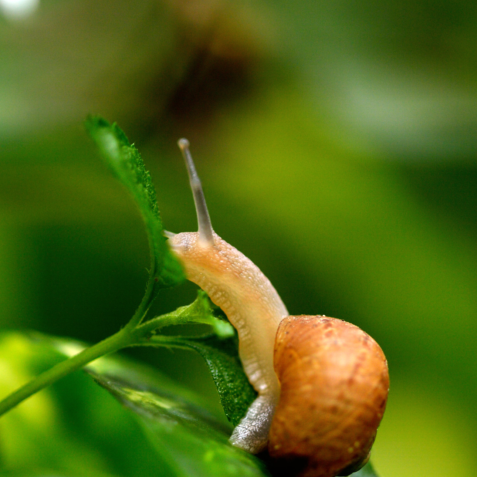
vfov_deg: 7.0
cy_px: 265
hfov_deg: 7.0
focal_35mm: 249
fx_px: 3879
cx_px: 205
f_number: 4
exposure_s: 1/125
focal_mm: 105
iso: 100
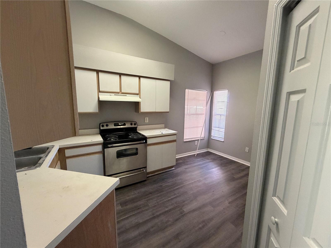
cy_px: 124
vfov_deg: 85.7
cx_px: 166
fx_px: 134
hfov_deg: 102.1
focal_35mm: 14
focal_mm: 2.22
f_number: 2.2
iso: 500
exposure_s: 1/60
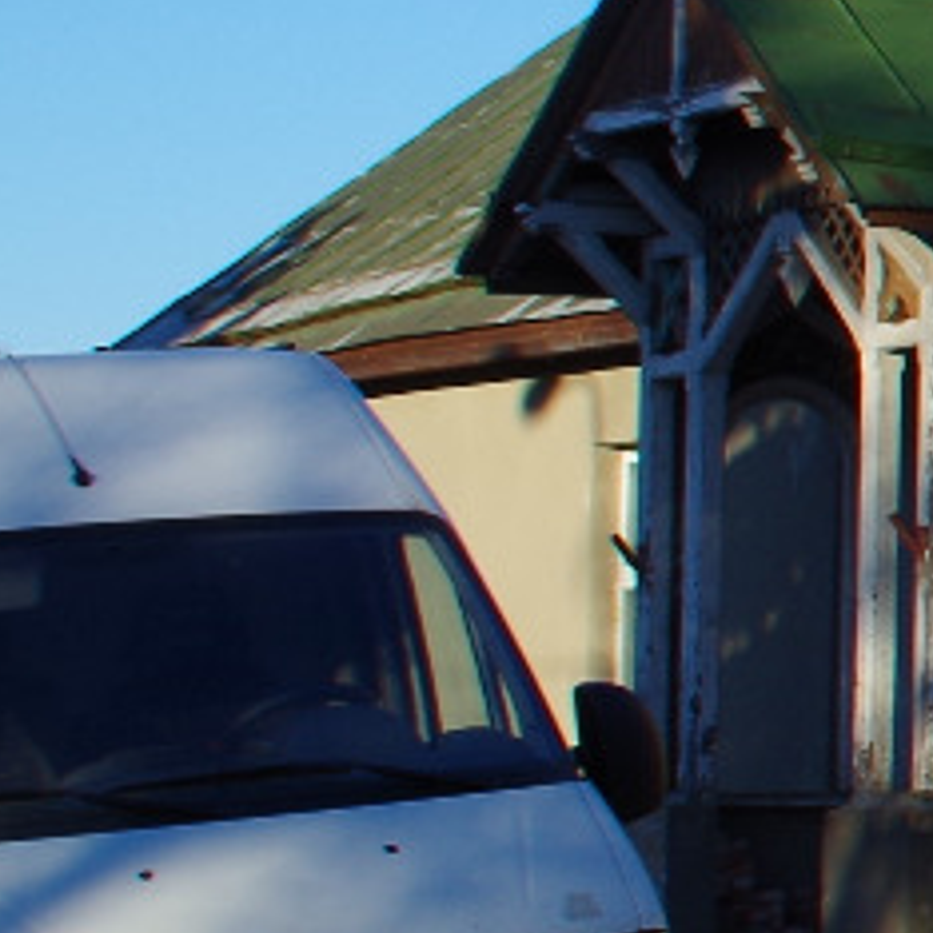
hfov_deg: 7.3
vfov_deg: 8.2
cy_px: 247
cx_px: 2835
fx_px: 6495
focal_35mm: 213
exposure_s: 1/125
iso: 125
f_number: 11
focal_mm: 24
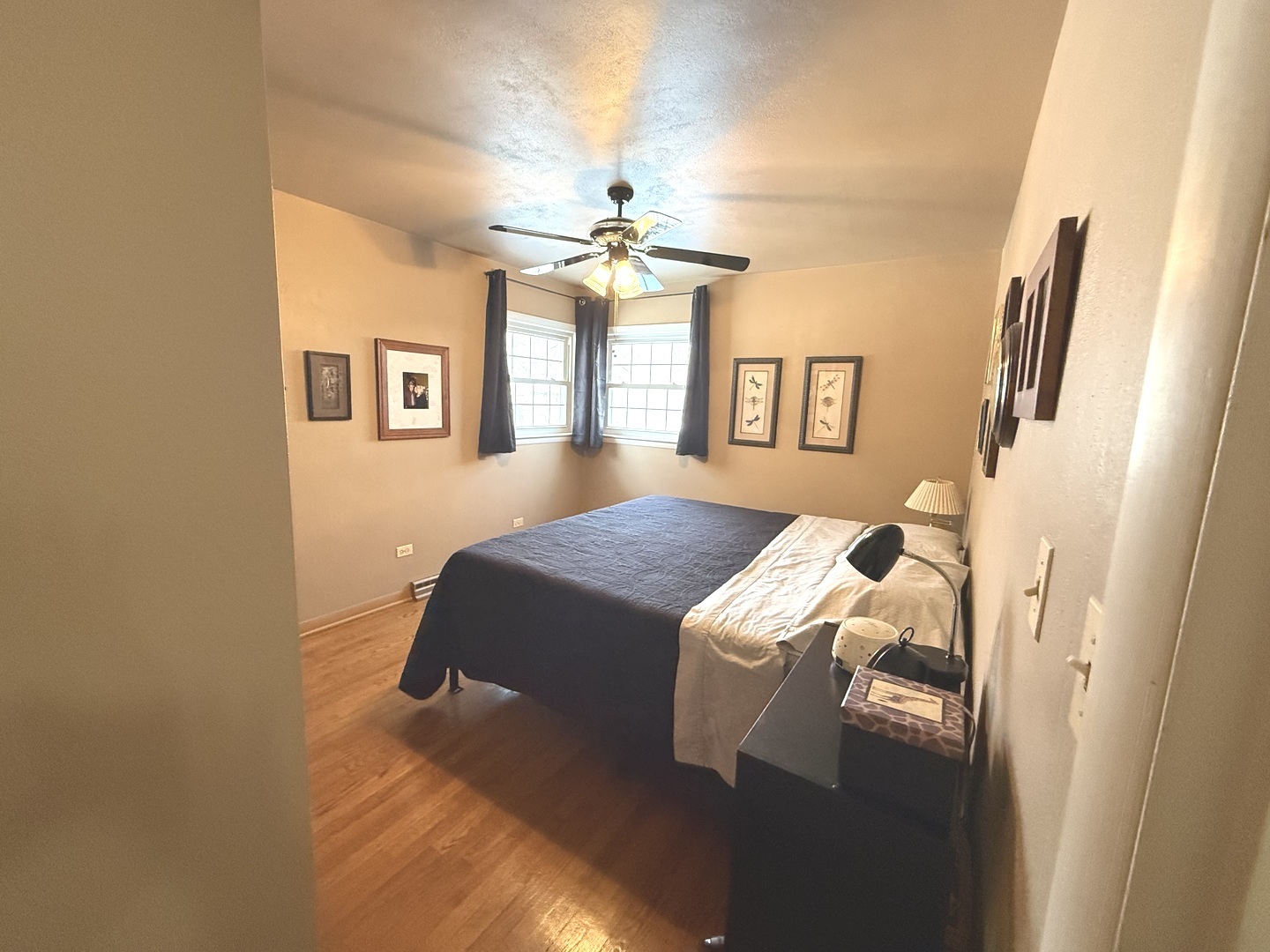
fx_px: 514
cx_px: 635
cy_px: 476
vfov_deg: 85.7
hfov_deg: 102.1
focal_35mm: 14
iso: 640
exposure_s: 1/120
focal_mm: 2.22
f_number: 2.2
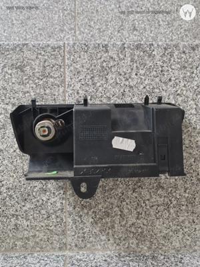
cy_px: 134
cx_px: 100
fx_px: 193
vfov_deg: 69.4
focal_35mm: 25
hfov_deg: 54.9
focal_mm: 4.71
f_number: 1.7
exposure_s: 1/50.1
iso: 1173
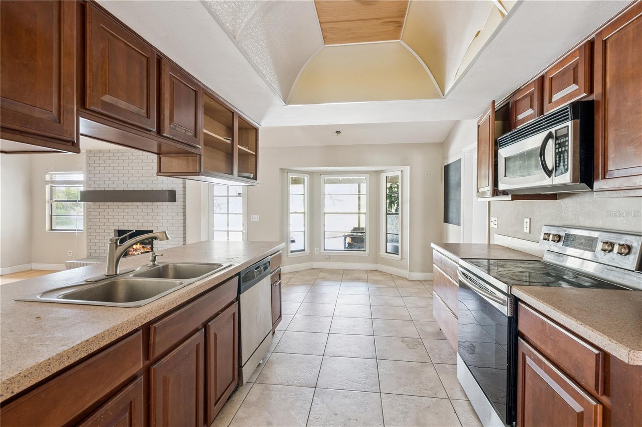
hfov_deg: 96.7
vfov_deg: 73.7
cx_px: 321
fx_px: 285
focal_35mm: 16
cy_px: 214
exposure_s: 1/2.5
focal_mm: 16
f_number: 10
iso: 1000
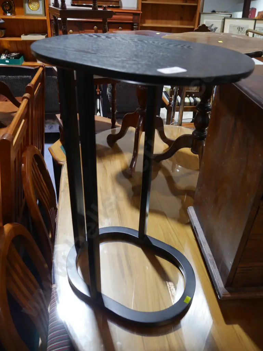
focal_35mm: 28
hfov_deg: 49.8
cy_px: 176
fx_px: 283
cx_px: 132
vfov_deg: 63.4
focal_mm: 14
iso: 500
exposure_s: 1/60
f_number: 3.5
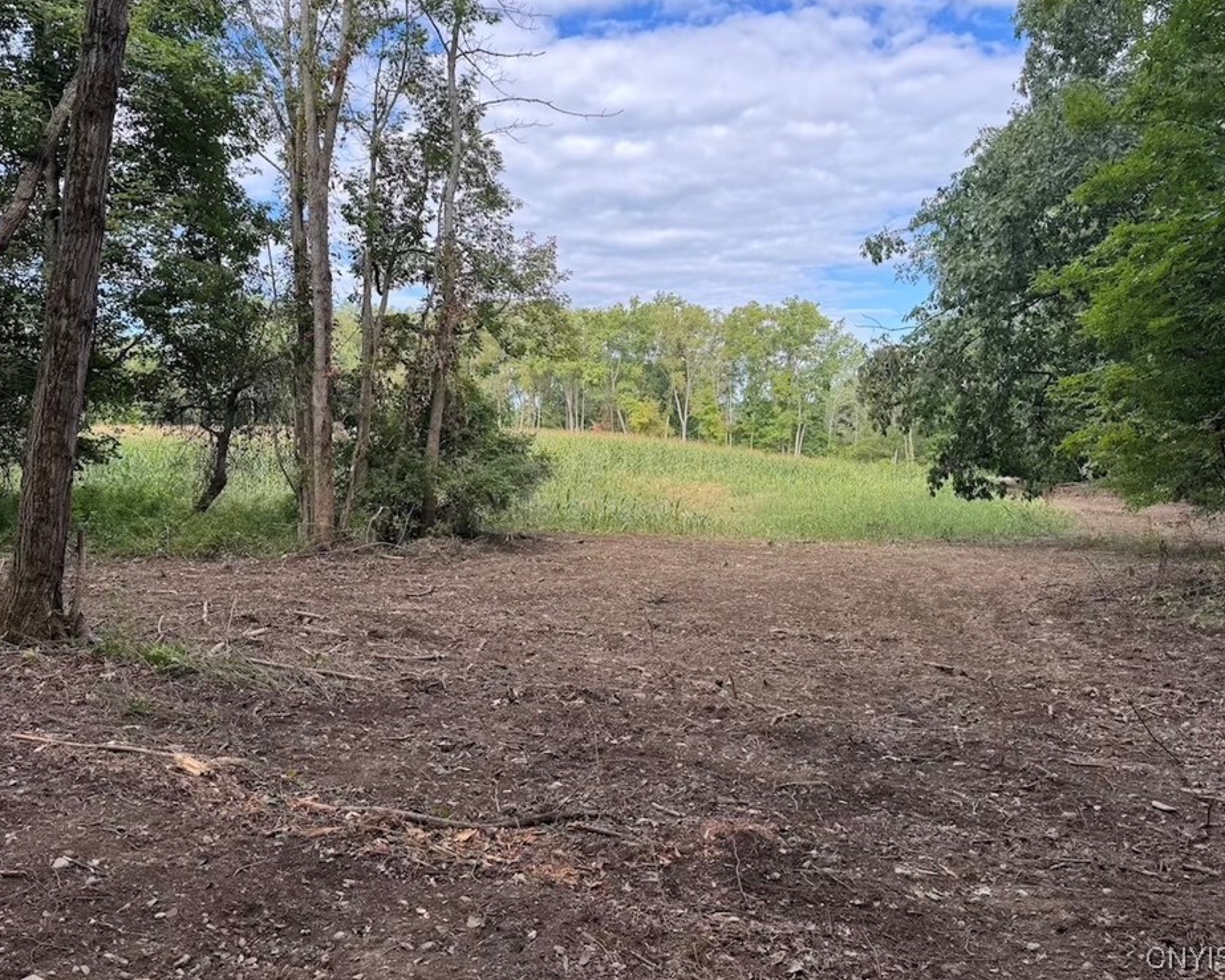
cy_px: 478
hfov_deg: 65.9
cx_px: 560
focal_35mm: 26
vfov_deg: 54.9
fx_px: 942
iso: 80
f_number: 1.78
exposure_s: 1/925
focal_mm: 6.76
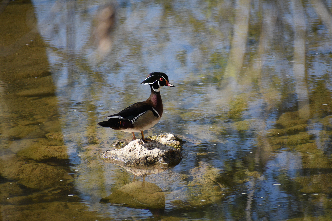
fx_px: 4150
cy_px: 110
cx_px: 166
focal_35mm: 450
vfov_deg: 3.1
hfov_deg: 4.6
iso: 800
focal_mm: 300
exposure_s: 1/1600
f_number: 6.3
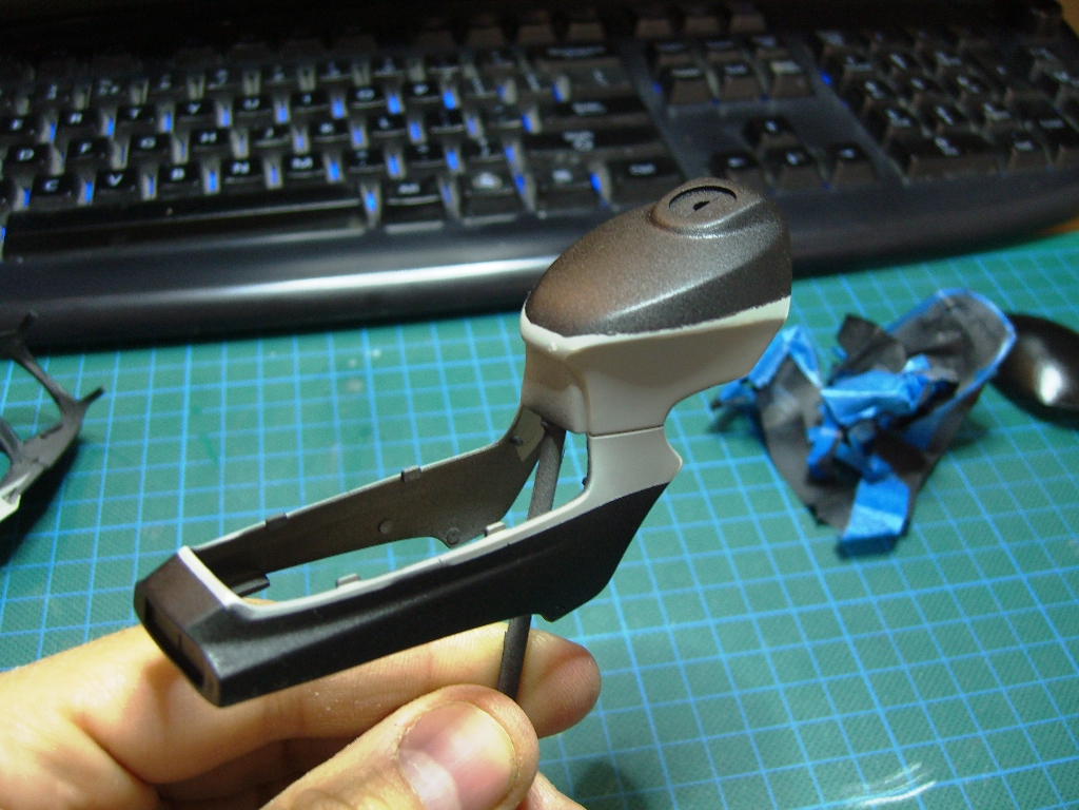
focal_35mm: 38
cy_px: 405
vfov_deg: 37.7
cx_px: 540
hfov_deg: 49.0
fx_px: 1184
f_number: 2.8
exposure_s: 1/8
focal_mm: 7.9
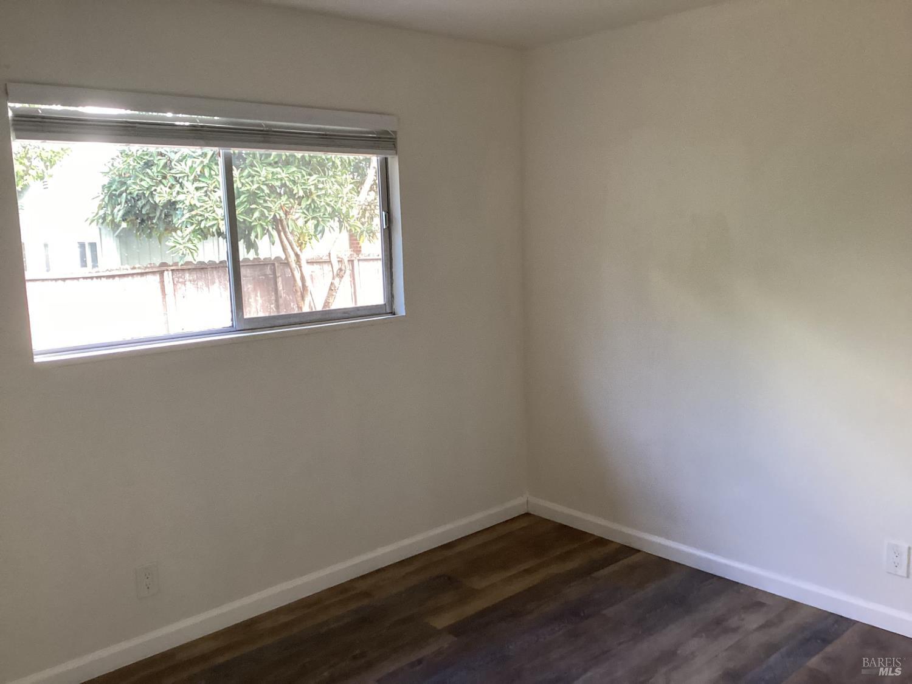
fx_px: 817
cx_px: 456
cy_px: 342
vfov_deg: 45.4
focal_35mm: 31
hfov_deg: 58.4
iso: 160
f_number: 2.4
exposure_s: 1/60
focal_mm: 3.3
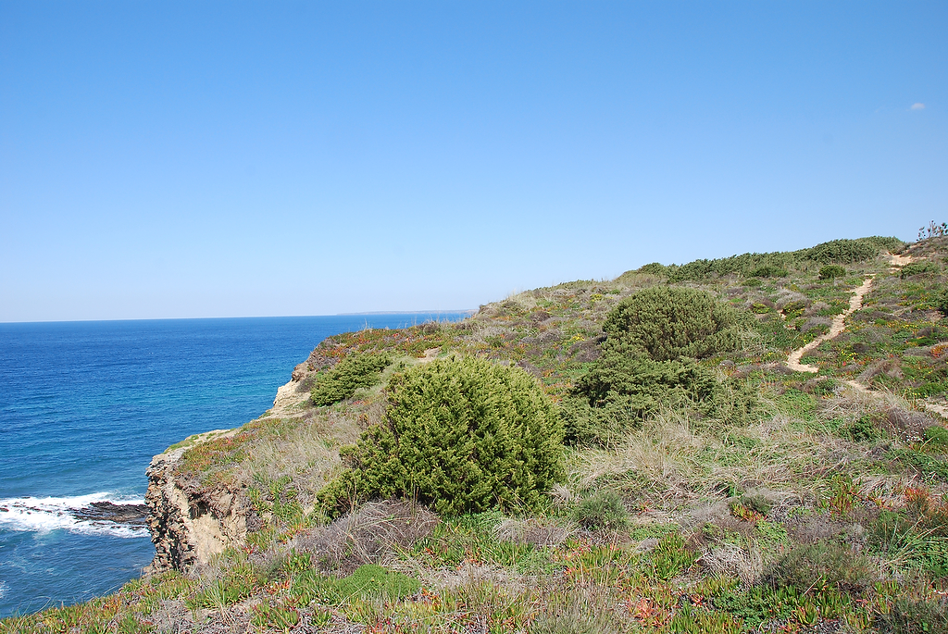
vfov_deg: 48.0
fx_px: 712
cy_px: 317
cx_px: 474
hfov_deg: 67.3
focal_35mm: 27
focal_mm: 18
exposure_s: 1/200
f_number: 10
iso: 200
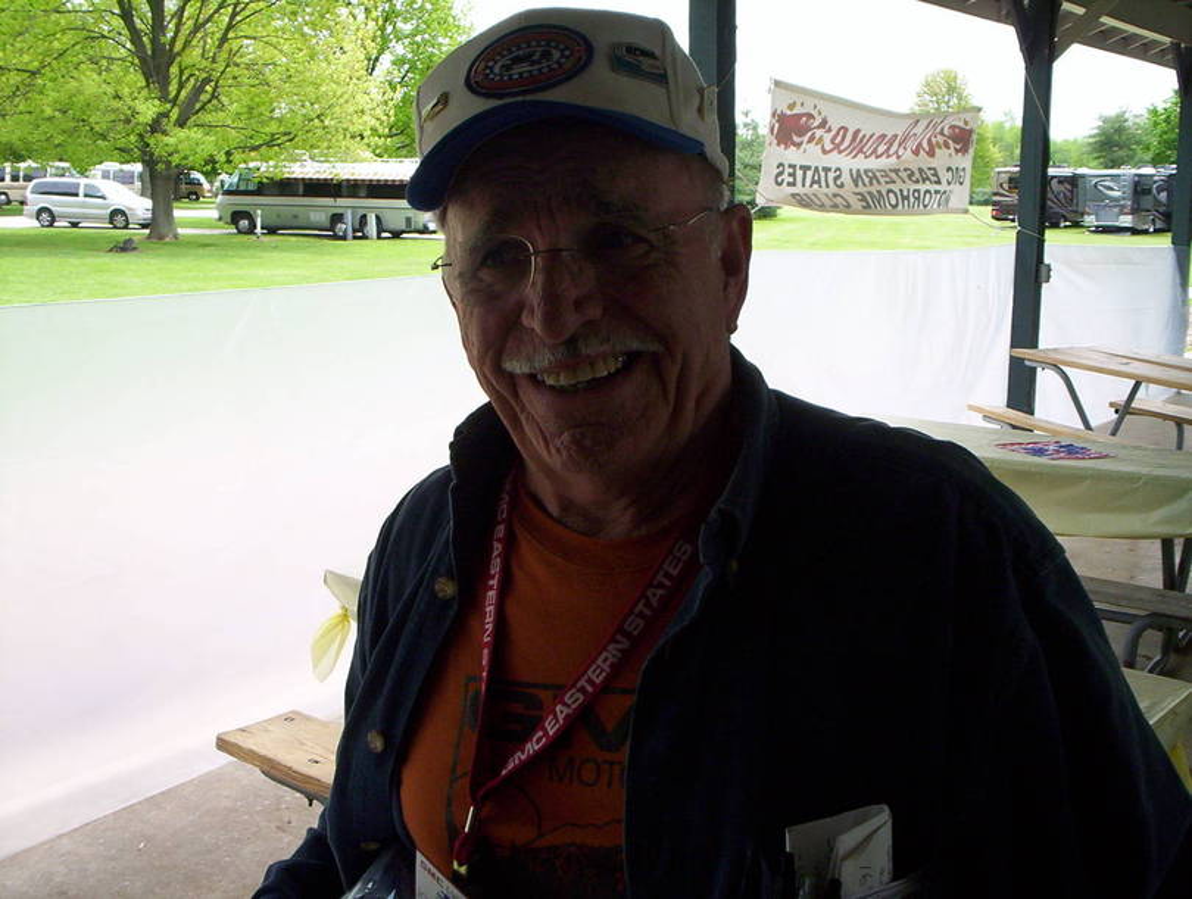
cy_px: 450
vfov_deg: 37.8
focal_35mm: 38
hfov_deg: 48.9
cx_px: 596
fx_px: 1311
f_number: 4.5
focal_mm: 4.99
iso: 100
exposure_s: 1/172
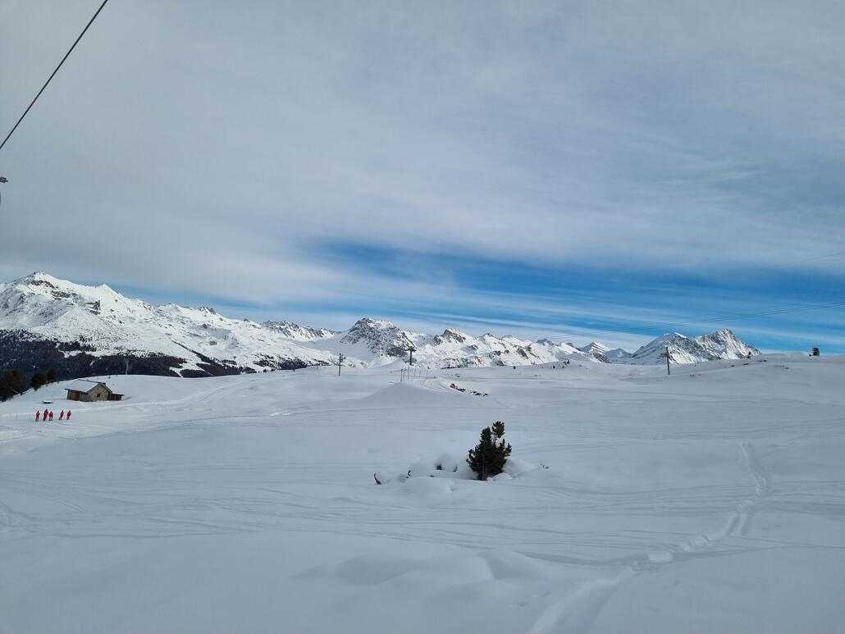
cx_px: 422
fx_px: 635
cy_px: 317
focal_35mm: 26
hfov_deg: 67.3
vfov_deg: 53.1
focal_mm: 5.4
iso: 50
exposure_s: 1/5792
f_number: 1.8
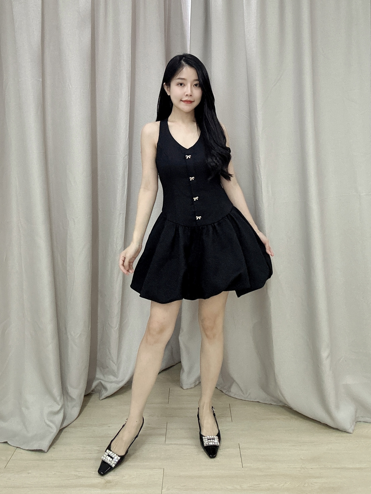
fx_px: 329
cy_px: 247
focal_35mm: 23
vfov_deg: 73.9
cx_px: 186
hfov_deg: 58.9
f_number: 1.9
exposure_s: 1/50
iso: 160
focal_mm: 2.69
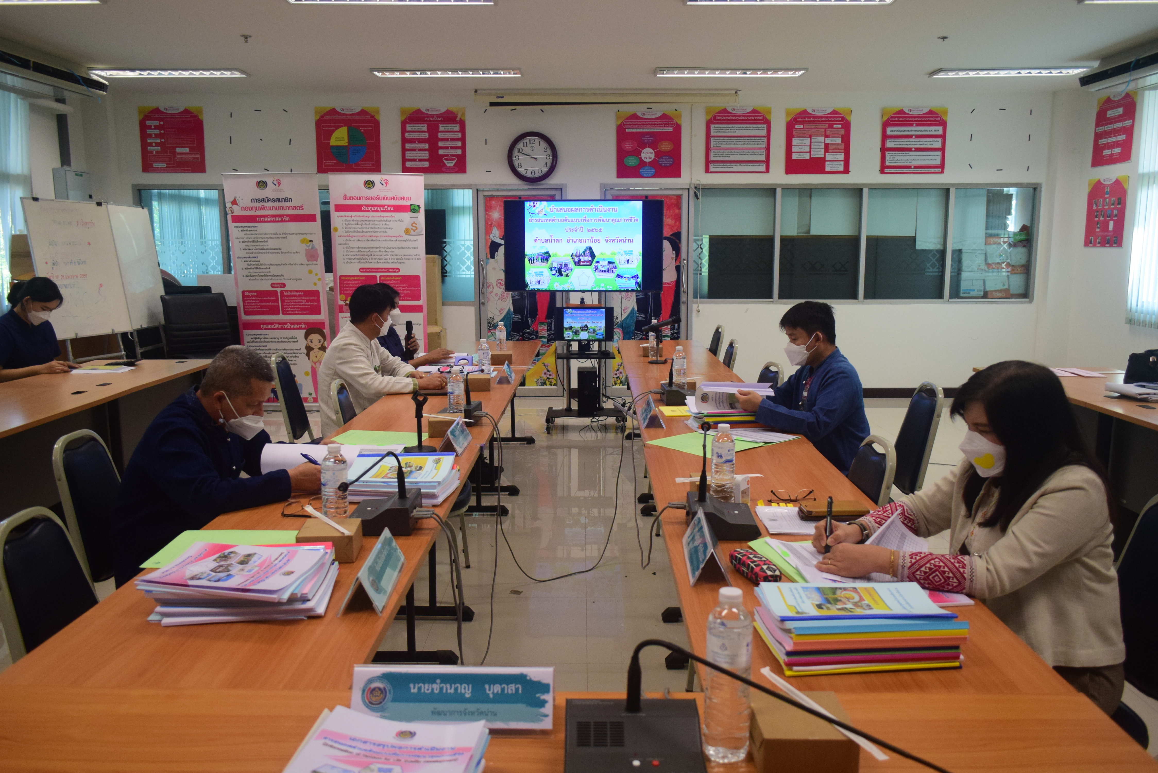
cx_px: 579
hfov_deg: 67.4
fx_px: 869
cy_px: 386
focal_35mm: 27
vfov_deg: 48.0
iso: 1600
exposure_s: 1/400
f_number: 3.5
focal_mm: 18
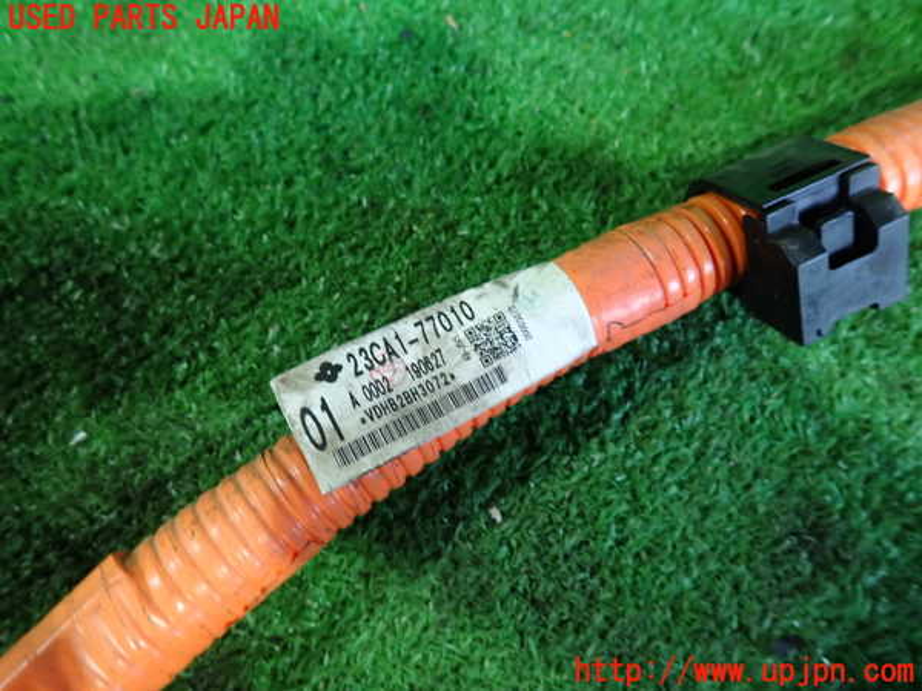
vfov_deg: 54.9
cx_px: 461
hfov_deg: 69.4
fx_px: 666
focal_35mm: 25
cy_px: 346
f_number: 2
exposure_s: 1/30
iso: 320
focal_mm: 4.5
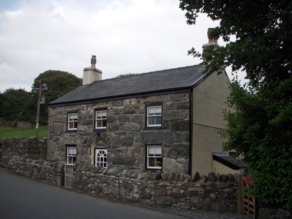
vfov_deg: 37.7
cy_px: 110
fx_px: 321
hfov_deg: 49.0
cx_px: 146
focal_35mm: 38
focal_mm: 6.3
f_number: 3.3
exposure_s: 1/250
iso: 100
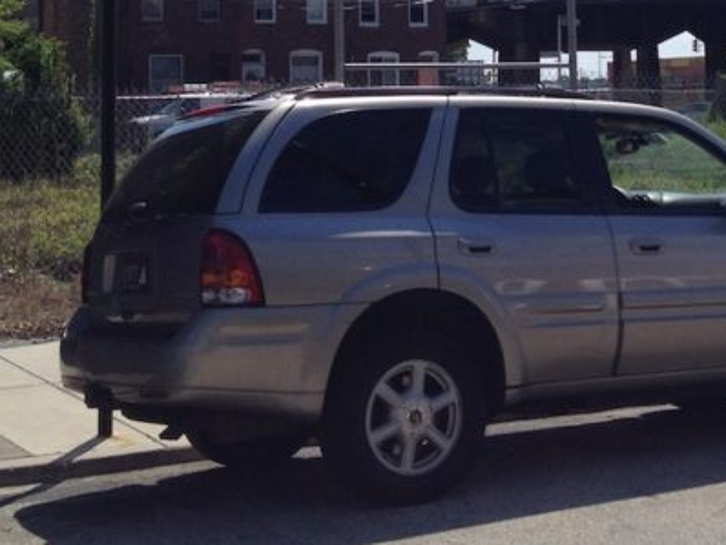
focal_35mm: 90
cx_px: 562
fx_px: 1889
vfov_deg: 15.9
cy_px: -95
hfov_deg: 21.5
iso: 50
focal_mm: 4.28
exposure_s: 1/2907
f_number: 2.4
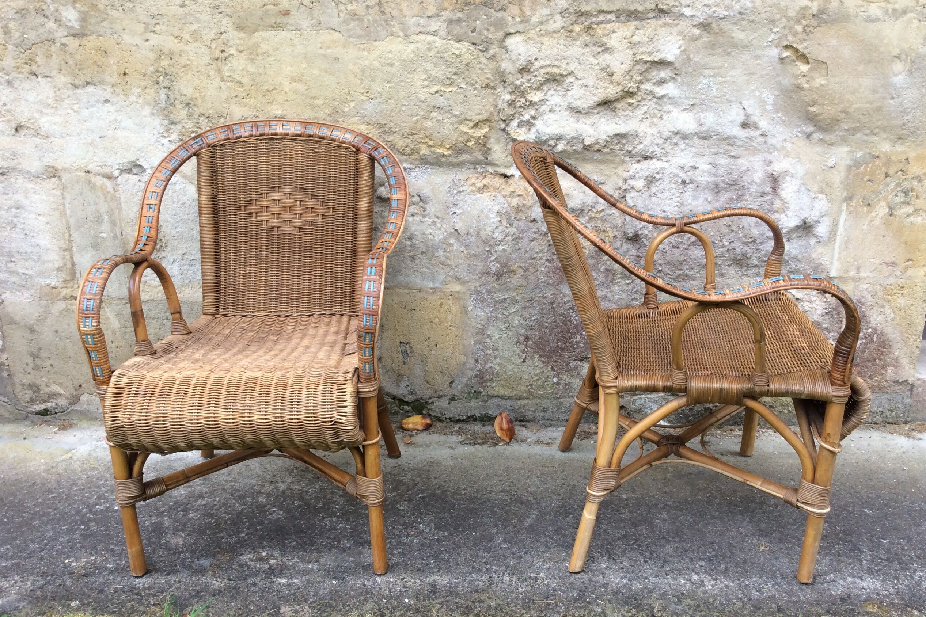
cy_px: 322
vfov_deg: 38.9
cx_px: 466
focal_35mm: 34
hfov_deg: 55.8
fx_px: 874
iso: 32
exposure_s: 1/229
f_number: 2.4
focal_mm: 3.3
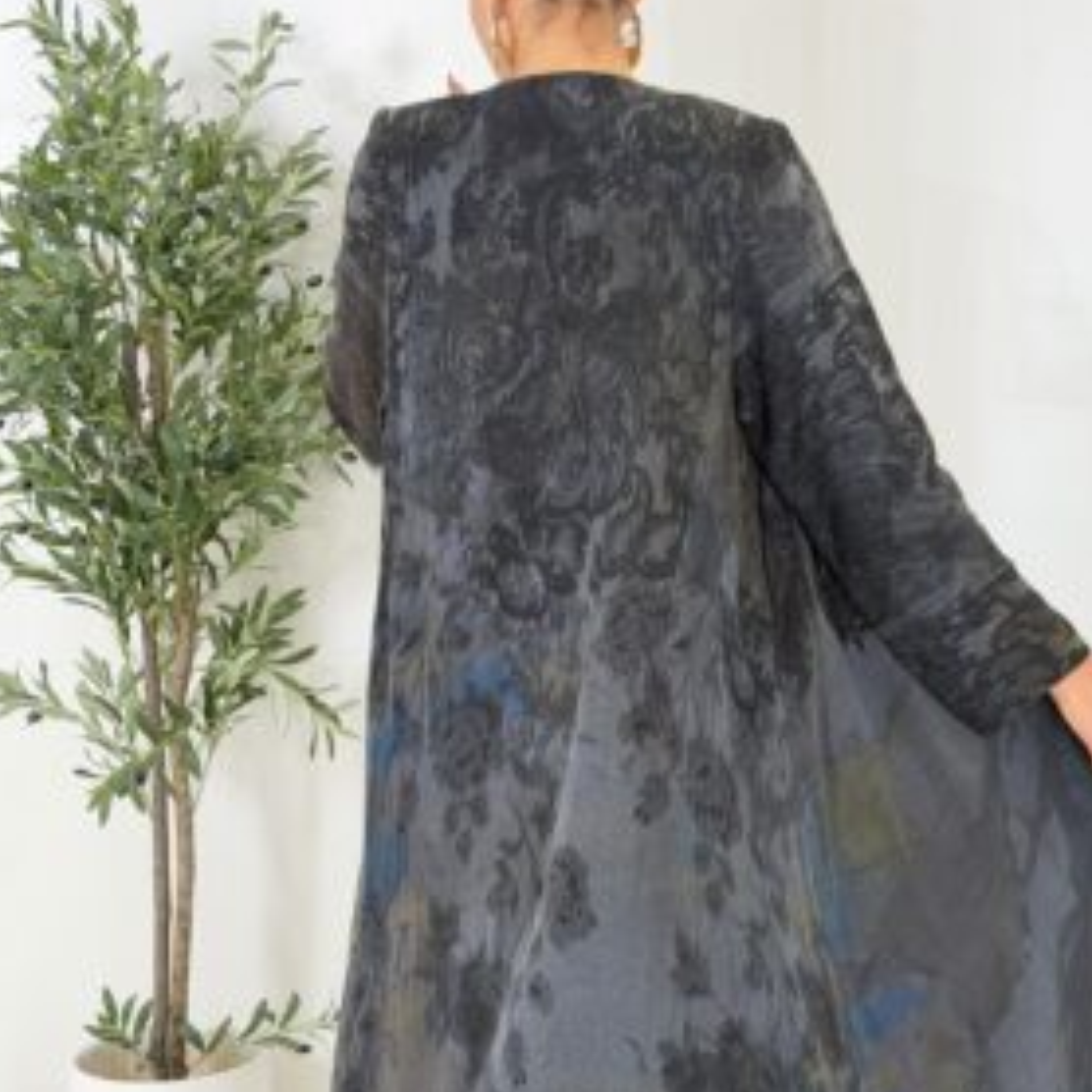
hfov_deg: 28.2
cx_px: 573
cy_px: 707
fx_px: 2177
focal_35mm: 61
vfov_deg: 28.0
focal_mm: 6.76
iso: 50
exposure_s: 1/121
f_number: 1.78
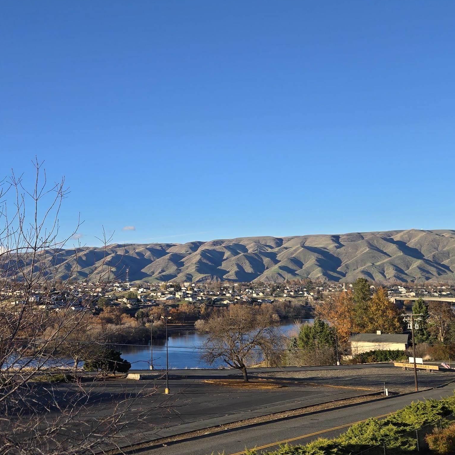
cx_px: 142
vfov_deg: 40.7
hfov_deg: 40.3
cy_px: 173
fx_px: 610
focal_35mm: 41
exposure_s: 1/1202
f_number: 1.8
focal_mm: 5.4
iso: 25
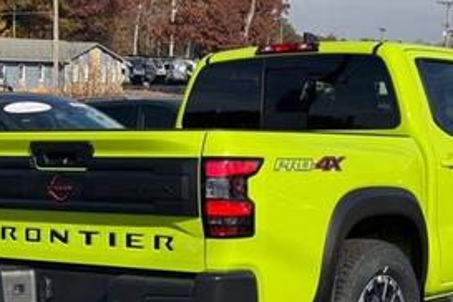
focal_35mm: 92
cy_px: 206
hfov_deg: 22.1
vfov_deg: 14.8
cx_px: 289
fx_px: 1158
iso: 64
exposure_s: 1/5848
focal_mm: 6.76
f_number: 1.78
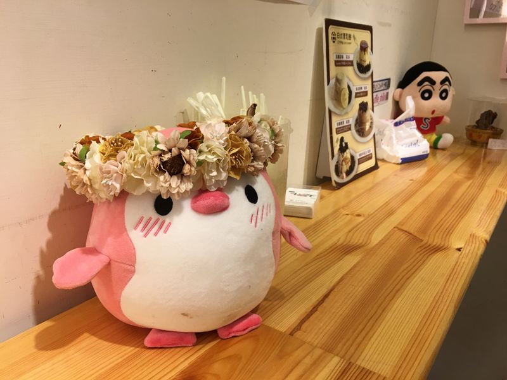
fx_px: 425
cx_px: 254
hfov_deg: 61.7
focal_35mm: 29
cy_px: 190
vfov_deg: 48.2
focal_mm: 4.15
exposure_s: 1/30
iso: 25
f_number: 2.2
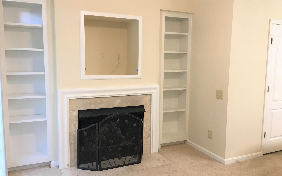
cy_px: 86
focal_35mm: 31
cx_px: 141
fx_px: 238
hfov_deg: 61.2
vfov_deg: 40.6
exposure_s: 1/30
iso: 100
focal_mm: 4.15
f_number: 2.2
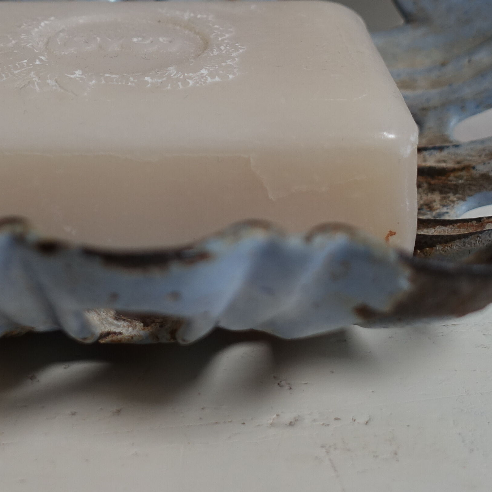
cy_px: 10
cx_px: 106
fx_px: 1110
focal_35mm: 69
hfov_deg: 24.6
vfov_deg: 24.0
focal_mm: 8.8
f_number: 2.8
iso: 125
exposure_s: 1/50
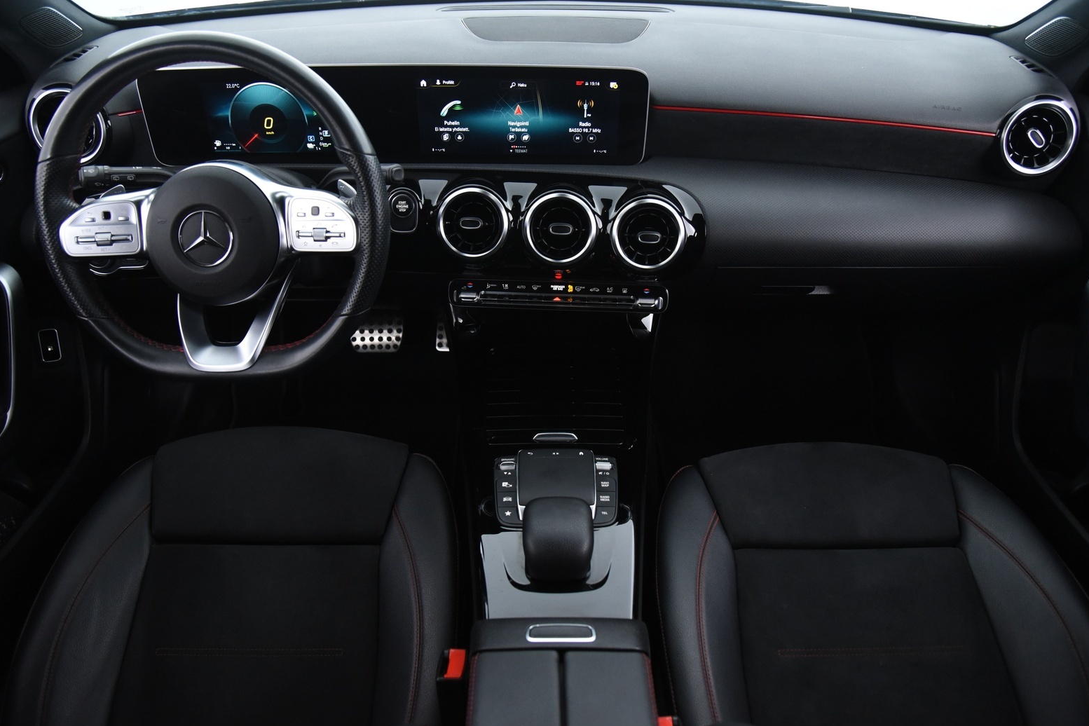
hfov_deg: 71.5
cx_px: 554
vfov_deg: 51.3
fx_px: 756
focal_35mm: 25
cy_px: 362
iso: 4000
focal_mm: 24
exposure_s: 1/20
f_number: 4
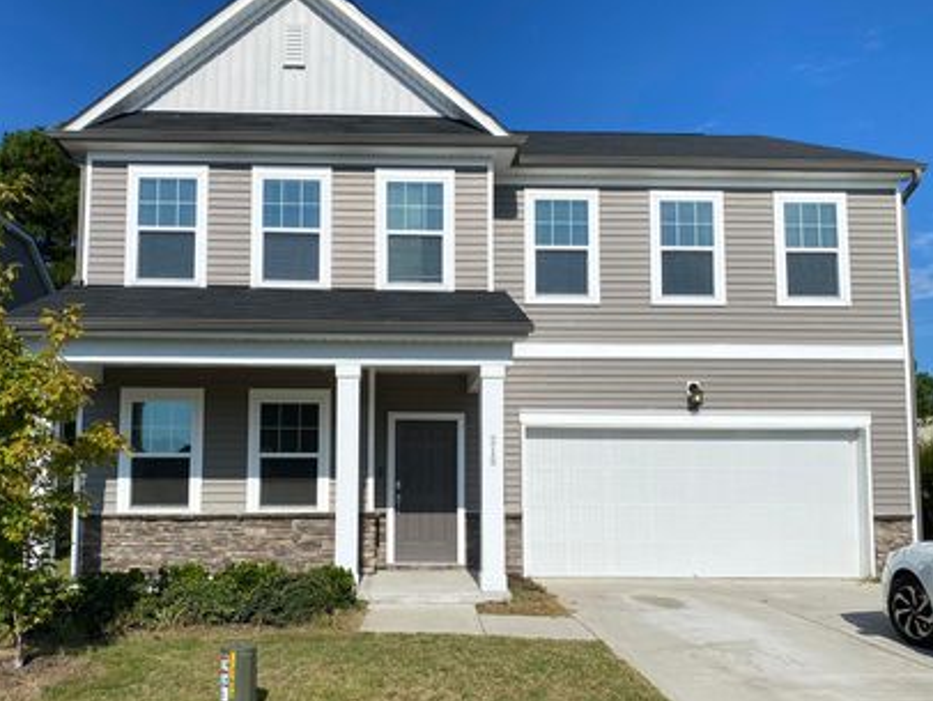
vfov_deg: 44.0
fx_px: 863
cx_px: 423
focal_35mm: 32
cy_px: 419
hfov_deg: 56.7
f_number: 1.8
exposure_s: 1/6061
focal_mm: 4.25
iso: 32
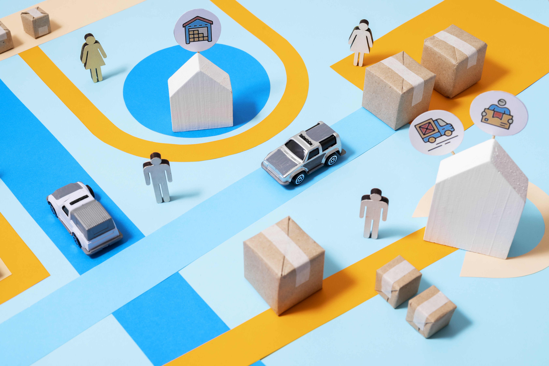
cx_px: 274
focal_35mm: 50
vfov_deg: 27.0
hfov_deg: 39.6
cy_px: 183
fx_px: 763
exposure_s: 1/125
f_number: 11
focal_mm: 50
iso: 250
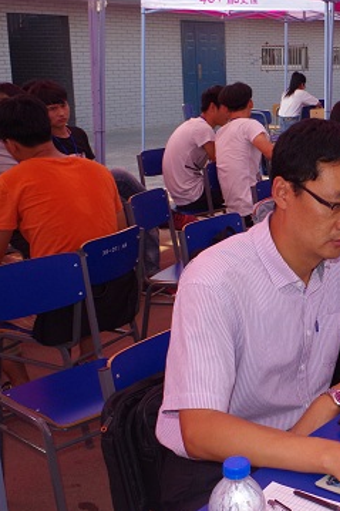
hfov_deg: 23.0
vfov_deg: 37.5
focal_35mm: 53
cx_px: 425
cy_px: 240
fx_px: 751
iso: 800
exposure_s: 1/180
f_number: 11
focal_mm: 20
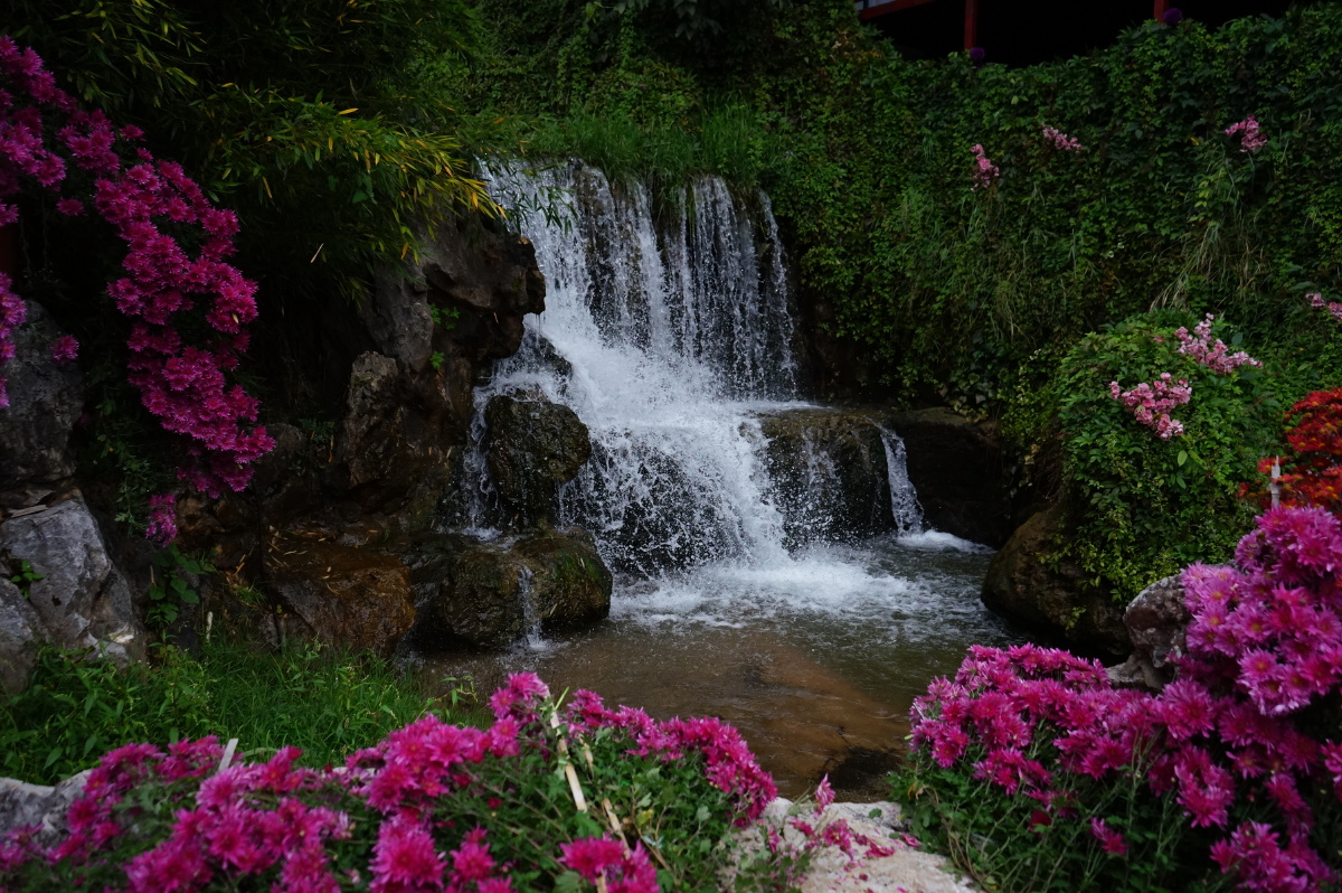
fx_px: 1043
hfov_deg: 65.5
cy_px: 446
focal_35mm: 28
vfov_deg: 46.3
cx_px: 671
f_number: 4
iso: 2000
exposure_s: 1/4000
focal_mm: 28
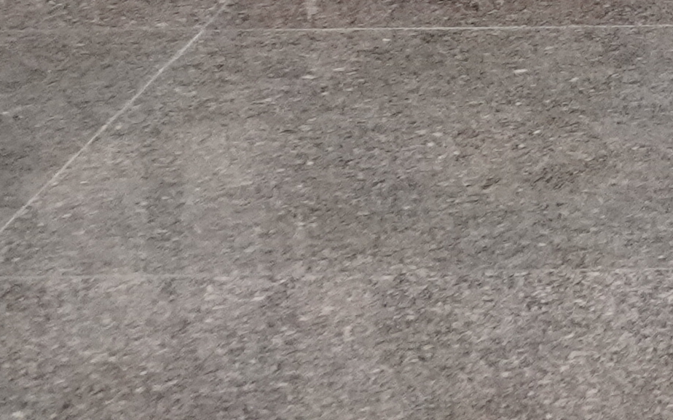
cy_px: -641
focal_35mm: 192
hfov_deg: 9.9
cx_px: 1495
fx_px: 3521
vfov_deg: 6.5
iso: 10000
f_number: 5.6
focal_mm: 29
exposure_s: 1/100
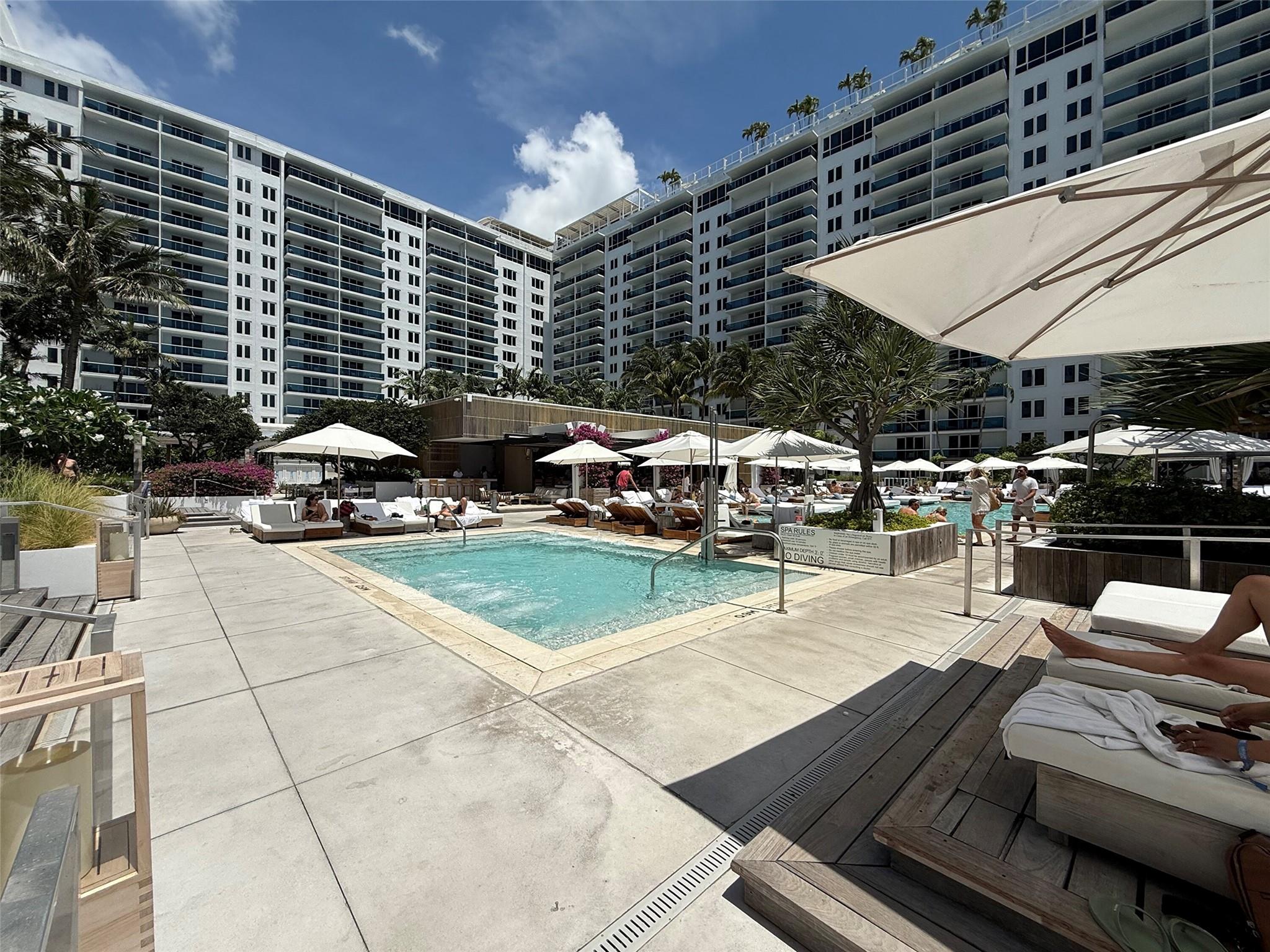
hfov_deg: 102.1
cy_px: 476
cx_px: 635
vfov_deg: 85.7
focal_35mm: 14
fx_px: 514
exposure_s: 1/5155
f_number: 2.2
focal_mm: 2.22
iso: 50
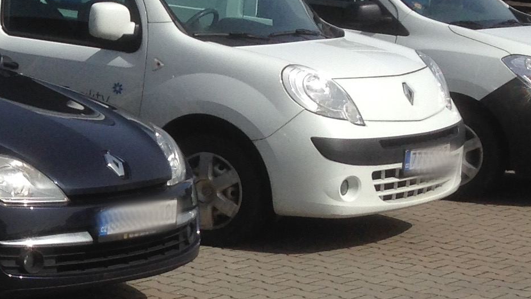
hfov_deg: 16.0
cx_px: -197
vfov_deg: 9.6
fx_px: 1774
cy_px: 124
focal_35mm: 126
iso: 50
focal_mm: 4.12
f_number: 2.4
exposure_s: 1/2584
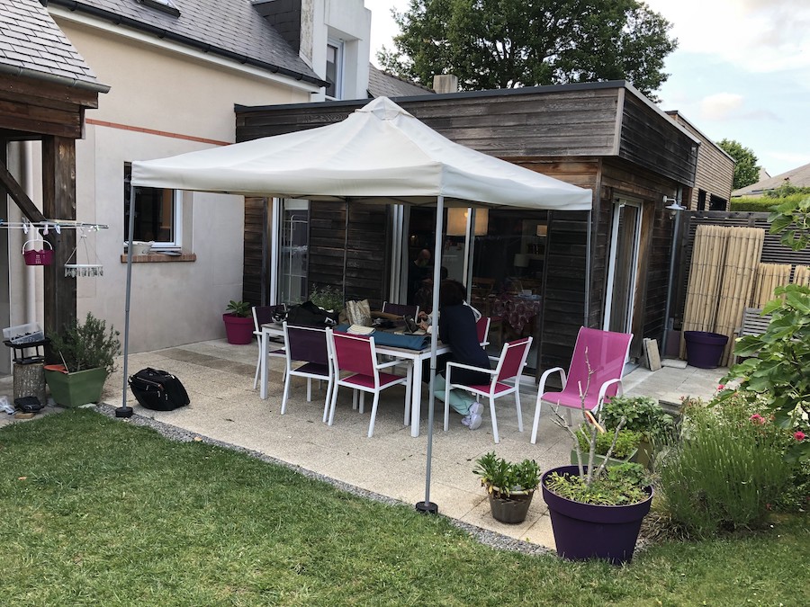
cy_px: 304
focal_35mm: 28
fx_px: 655
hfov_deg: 63.4
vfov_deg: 49.7
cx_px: 405
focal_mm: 4
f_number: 1.8
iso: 25
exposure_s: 1/120
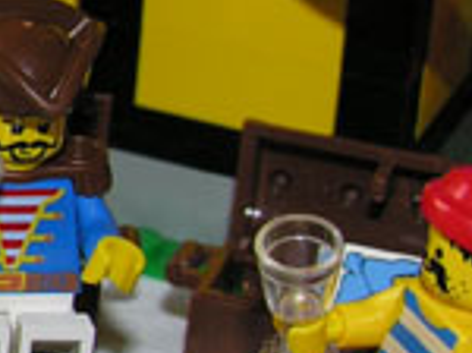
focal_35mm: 187
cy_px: 136
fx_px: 2546
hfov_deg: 10.0
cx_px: -406
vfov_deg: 7.9
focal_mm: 8.9
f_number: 2.8
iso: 50
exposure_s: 1/60.1
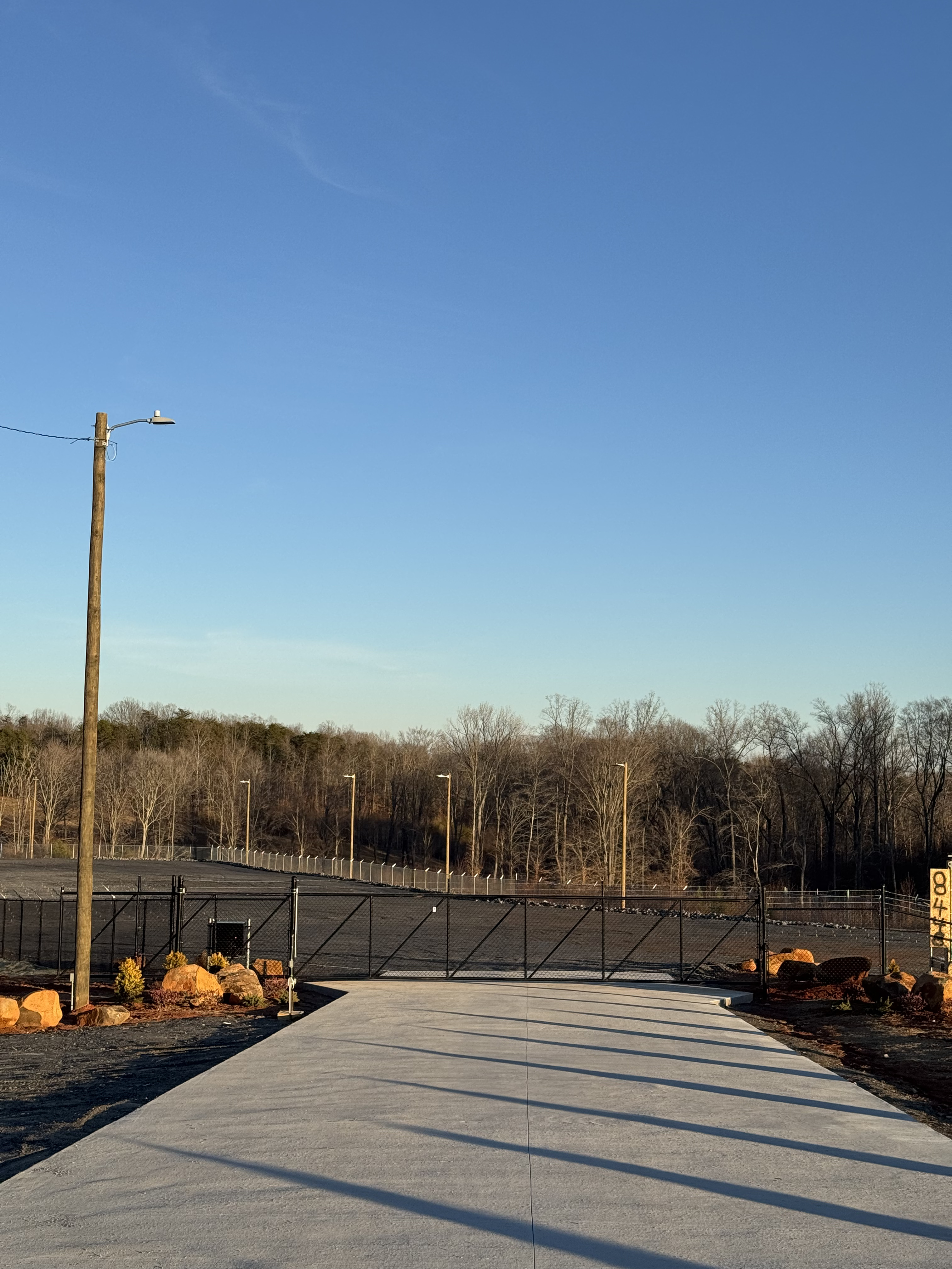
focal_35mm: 48
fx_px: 1760
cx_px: 476
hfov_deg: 30.3
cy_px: 634
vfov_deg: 39.7
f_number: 1.78
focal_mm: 6.76
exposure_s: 1/3610
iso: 64
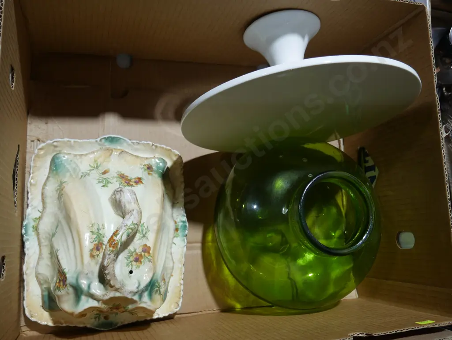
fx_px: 444
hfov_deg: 53.9
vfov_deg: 41.8
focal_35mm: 34
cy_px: 170
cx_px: 226
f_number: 4
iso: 250
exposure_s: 1/60
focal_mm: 17
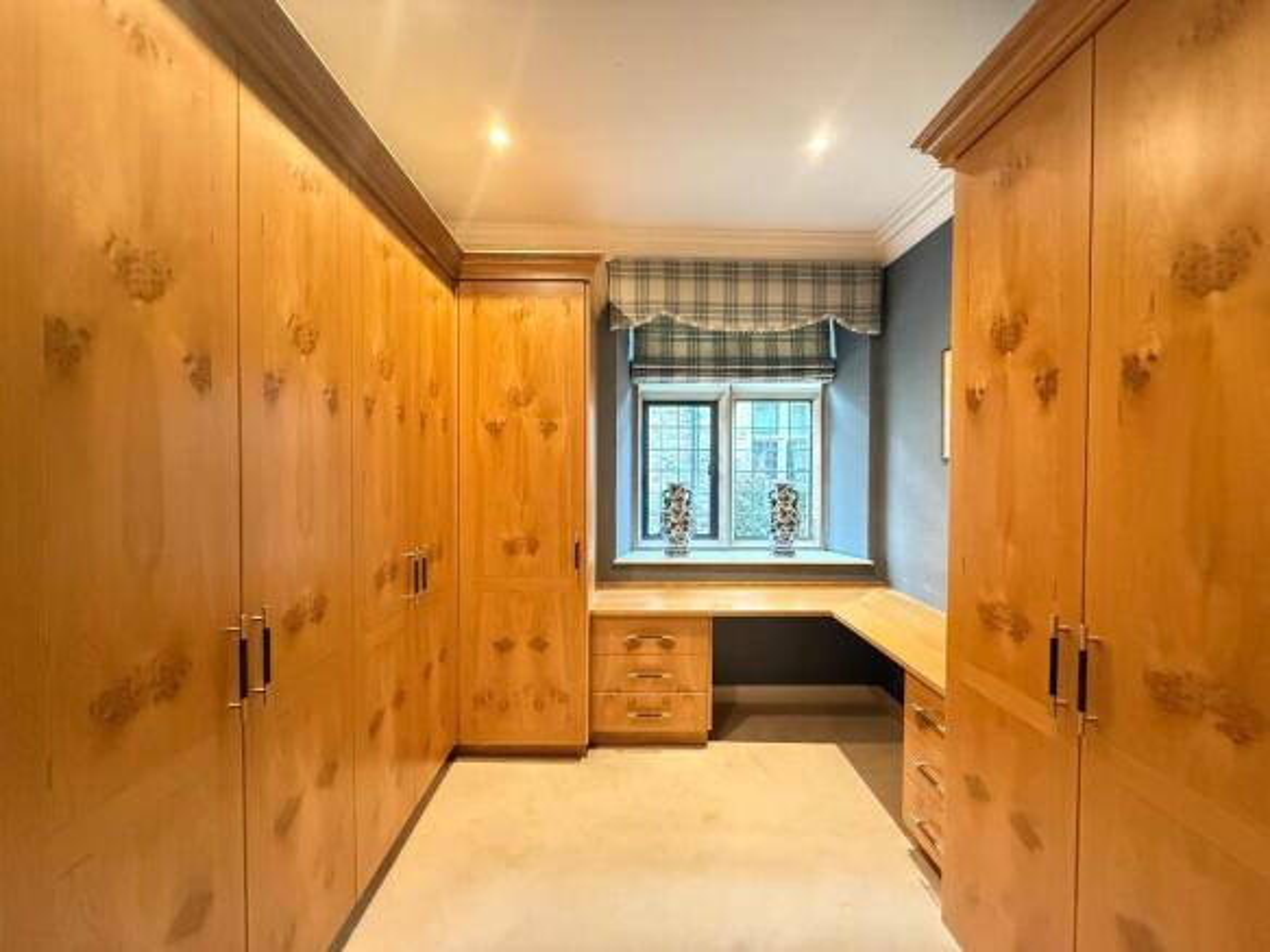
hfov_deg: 102.1
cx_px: 635
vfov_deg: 85.7
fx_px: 514
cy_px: 476
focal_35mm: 14
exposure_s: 1/33
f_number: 2.2
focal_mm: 2.22
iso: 1250
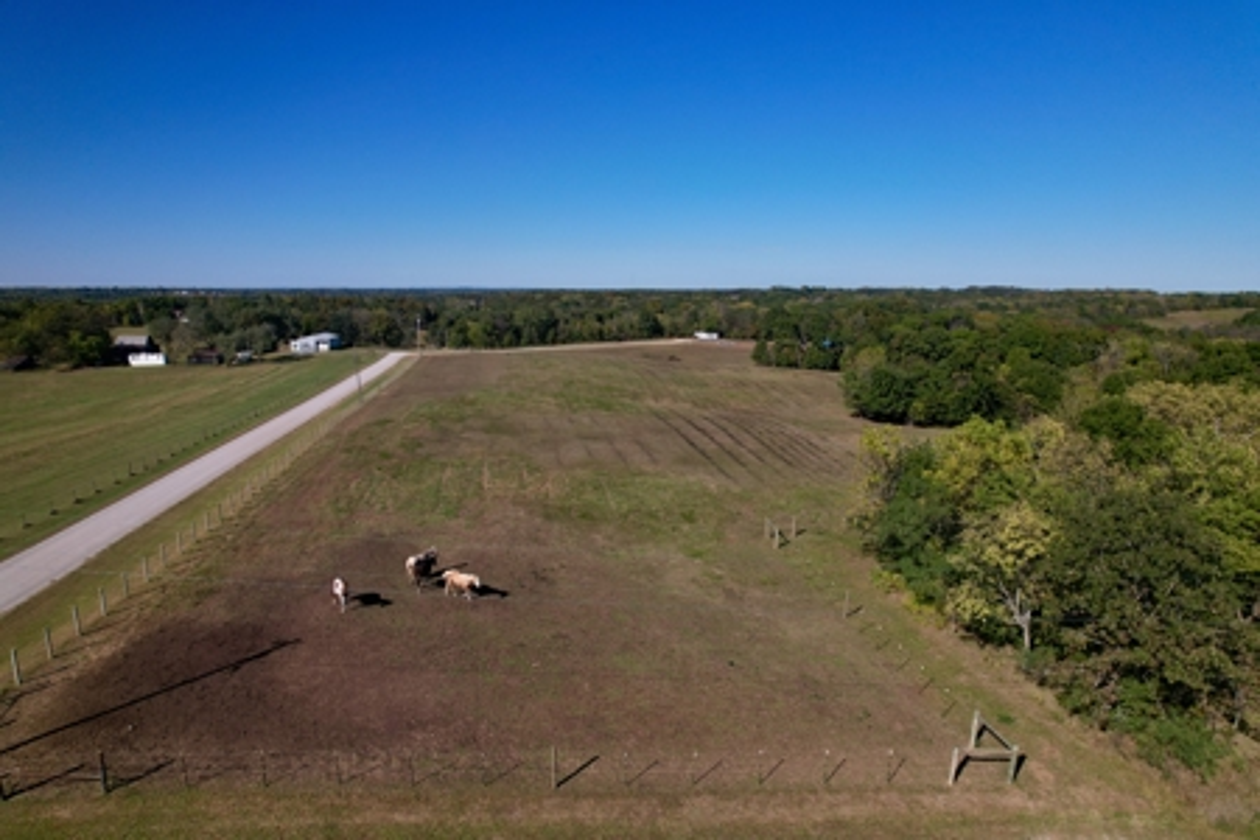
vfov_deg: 57.2
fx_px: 770
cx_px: 630
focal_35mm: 22
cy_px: 420
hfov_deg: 78.6
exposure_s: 1/100
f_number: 2.8
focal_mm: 8.38
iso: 100
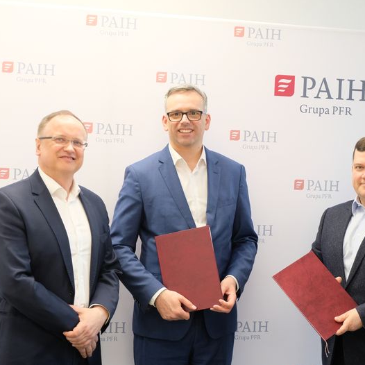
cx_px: 212
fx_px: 895
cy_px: 182
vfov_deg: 23.1
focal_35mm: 75
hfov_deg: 23.0
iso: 1000
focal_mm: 38.7
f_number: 5.3
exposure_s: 1/30
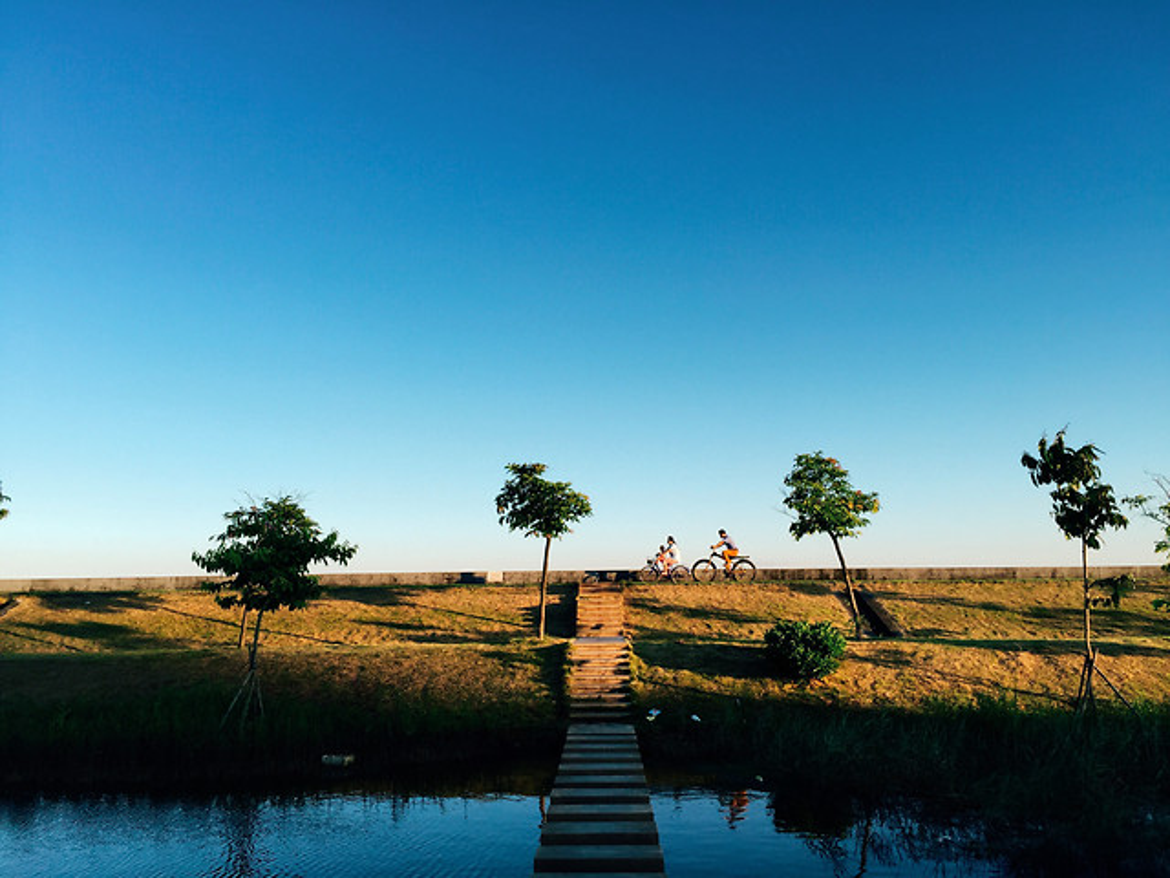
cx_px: 585
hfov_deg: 61.7
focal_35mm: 29
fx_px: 980
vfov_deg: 48.2
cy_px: 439
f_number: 2.2
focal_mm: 4.15
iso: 32
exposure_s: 1/527
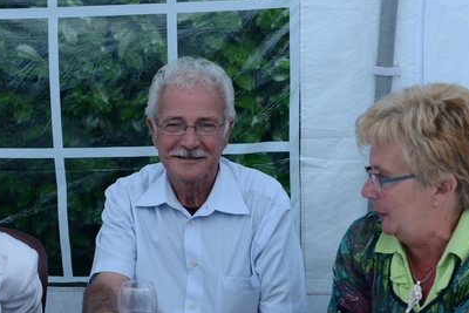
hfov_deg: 23.3
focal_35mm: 87
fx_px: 1134
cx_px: 154
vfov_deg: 15.7
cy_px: 211
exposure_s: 1/125
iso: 1250
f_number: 5.6
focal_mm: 58
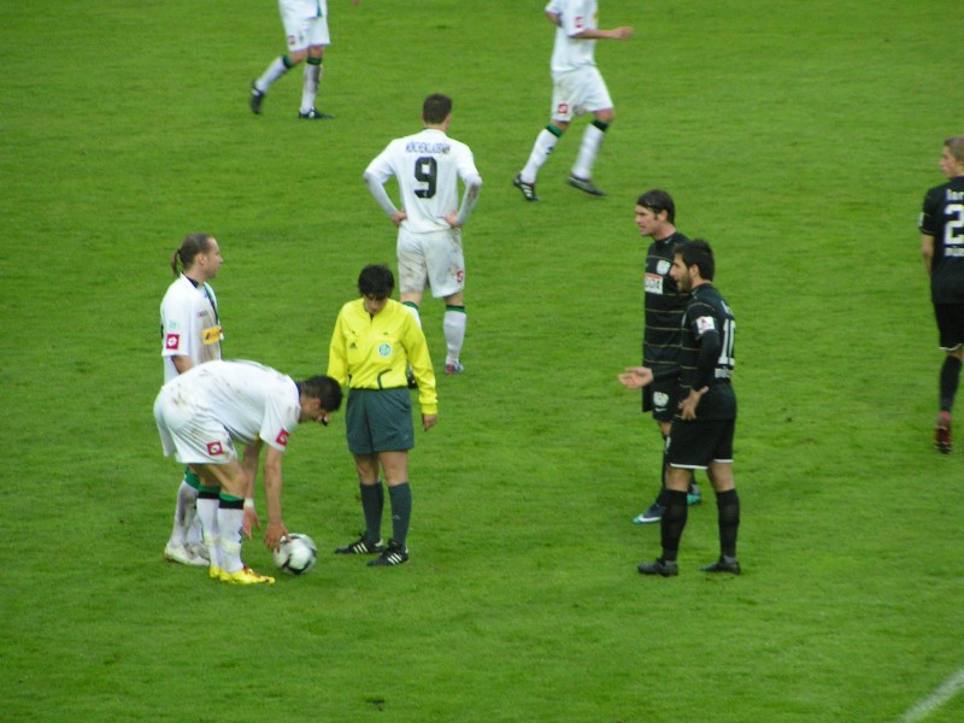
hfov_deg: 7.3
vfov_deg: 5.5
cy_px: 362
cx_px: 482
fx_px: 7547
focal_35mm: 271
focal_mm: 41.4
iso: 200
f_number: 3.5
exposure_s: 1/100
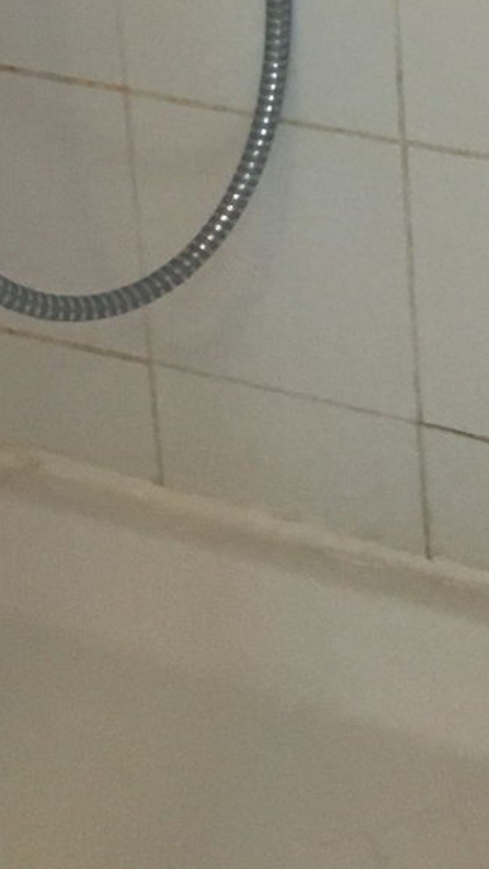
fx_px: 2697
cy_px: -263
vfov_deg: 17.2
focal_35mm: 117
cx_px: 551
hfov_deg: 10.2
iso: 200
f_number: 2.2
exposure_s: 1/20
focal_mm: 4.15
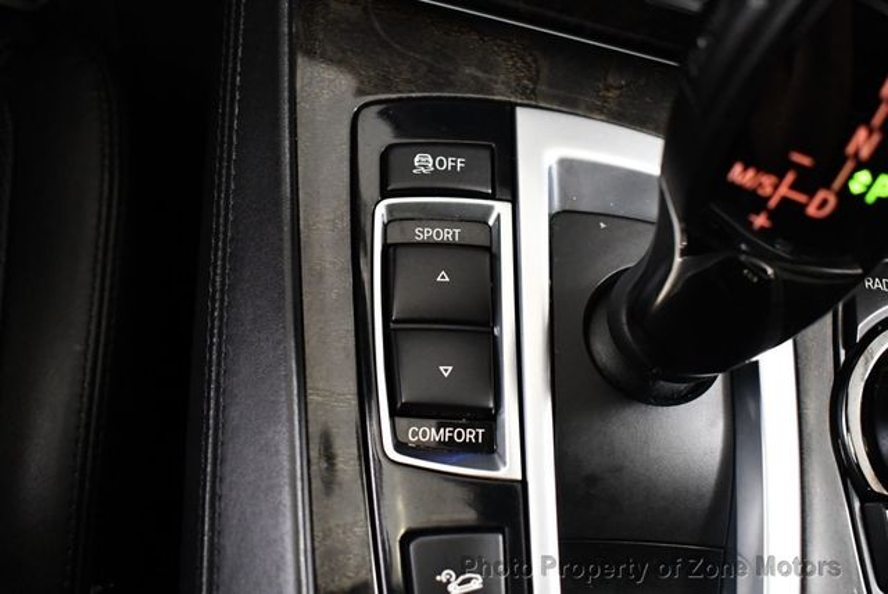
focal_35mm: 44
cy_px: 297
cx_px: 444
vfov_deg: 30.6
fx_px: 1086
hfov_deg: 44.5
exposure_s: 1/80
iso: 3200
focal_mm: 22
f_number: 3.8
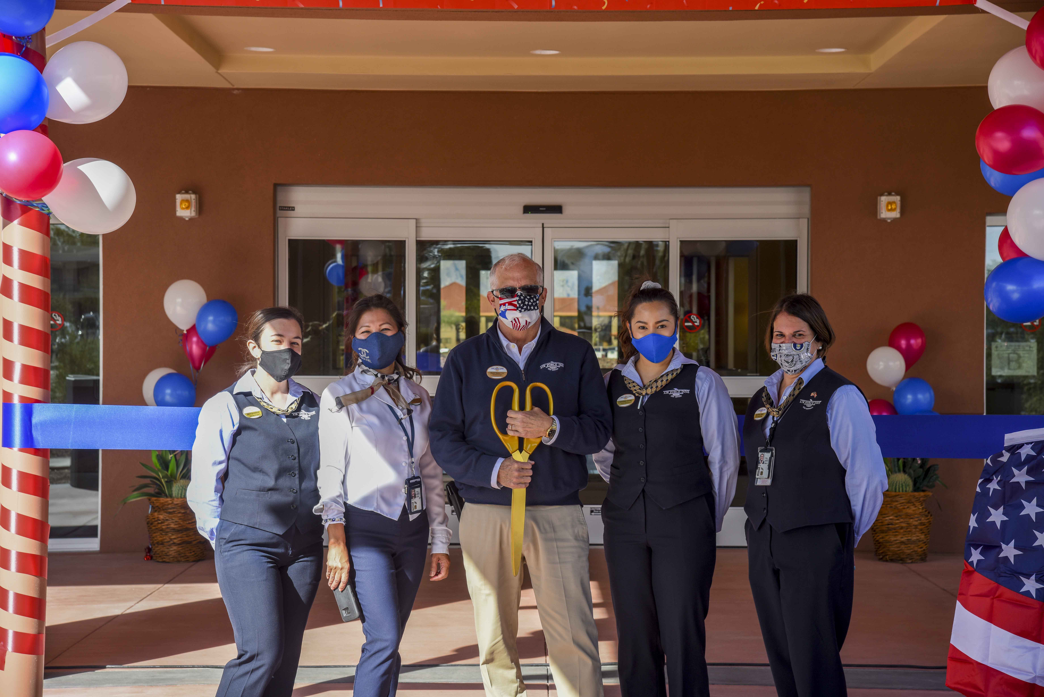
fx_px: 2263
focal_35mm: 78
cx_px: 522
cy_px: 348
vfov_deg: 17.5
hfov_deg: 26.0
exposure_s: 1/125
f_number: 7.1
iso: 160
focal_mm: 78
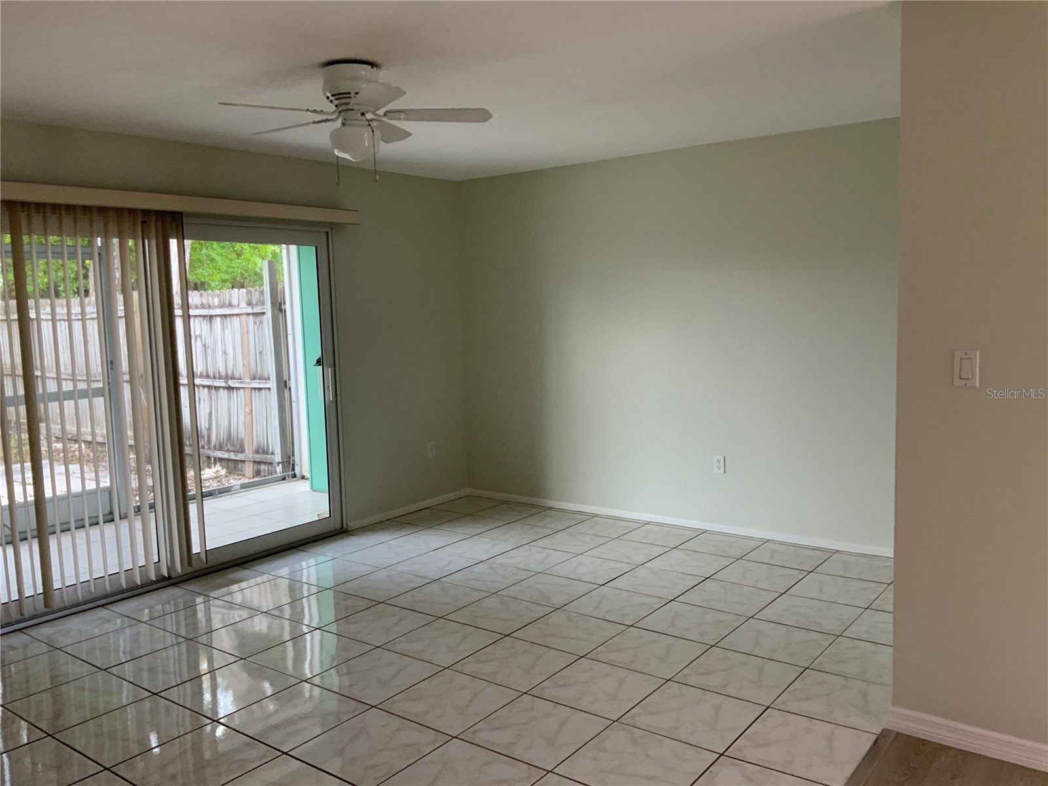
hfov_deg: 61.7
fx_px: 878
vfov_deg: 48.2
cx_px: 524
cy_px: 393
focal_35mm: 29
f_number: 1.8
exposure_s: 1/60
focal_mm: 3
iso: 125
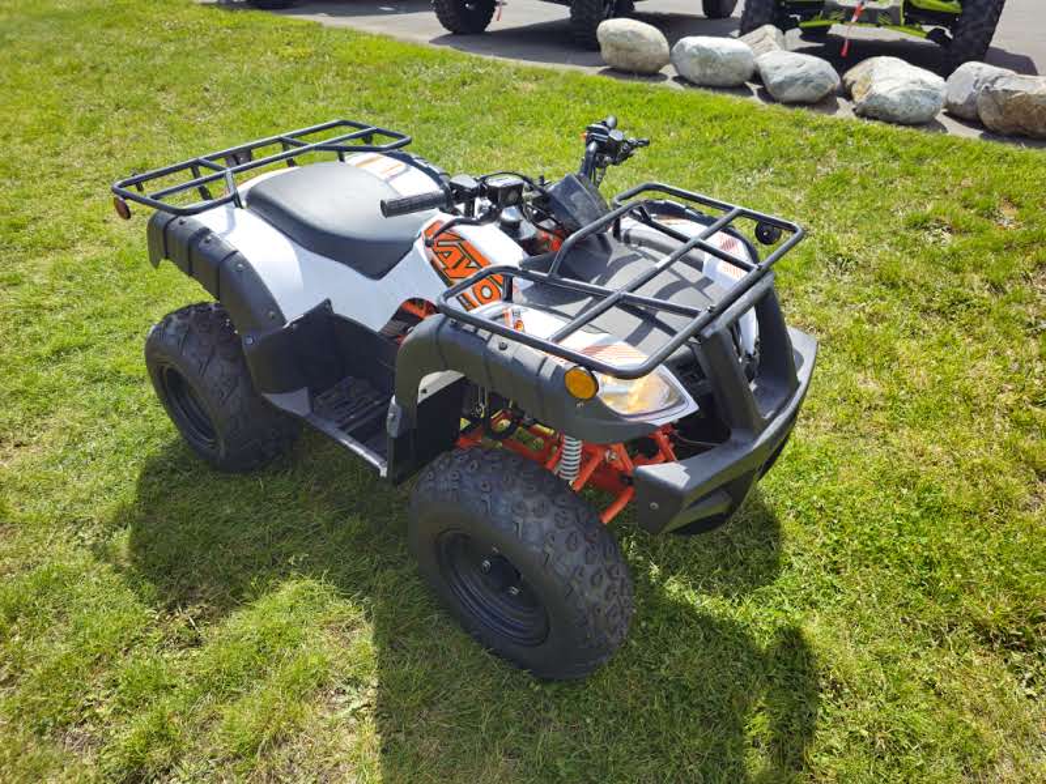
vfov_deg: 58.9
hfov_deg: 73.9
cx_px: 523
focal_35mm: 23
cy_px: 392
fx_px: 695
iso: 10
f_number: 1.7
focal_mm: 6.3
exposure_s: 1/425
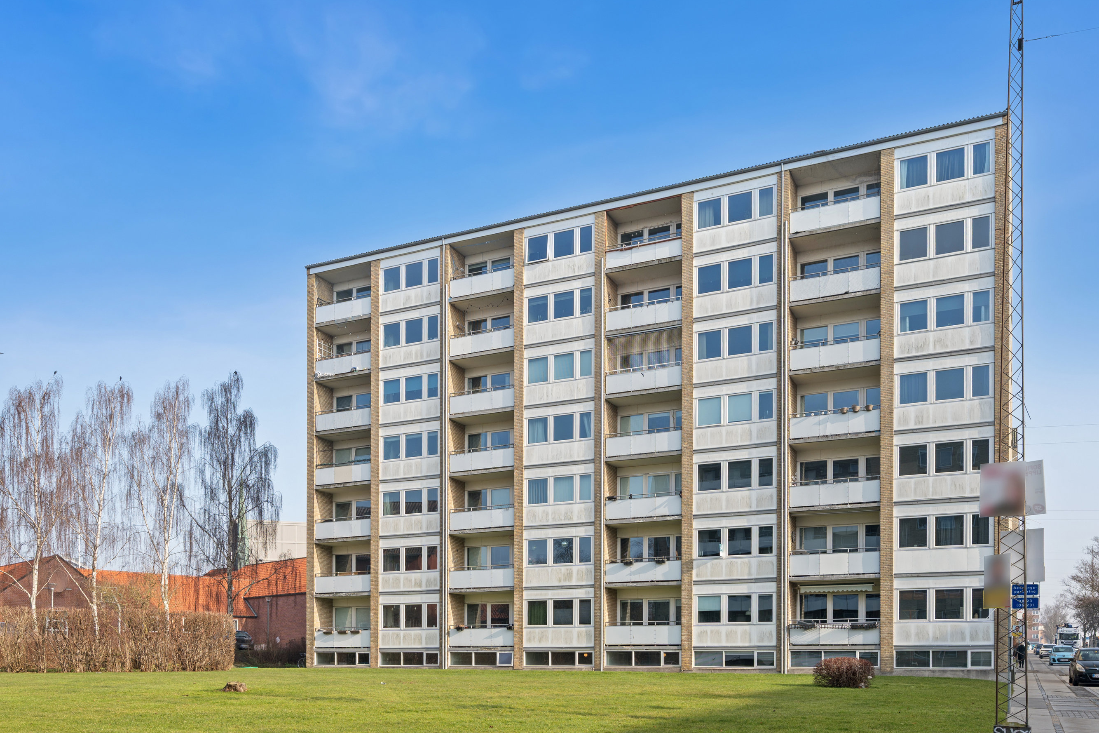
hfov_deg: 66.3
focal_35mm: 28
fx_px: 841
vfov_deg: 47.0
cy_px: 390
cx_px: 555
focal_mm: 24.5
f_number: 6.3
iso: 80
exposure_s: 1/125
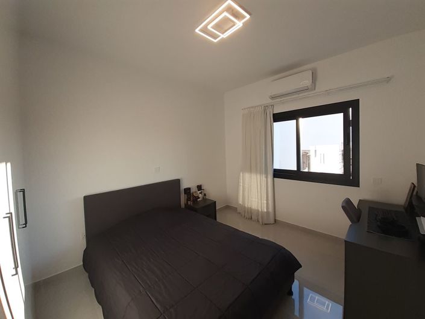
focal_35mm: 13
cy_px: 160
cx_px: 212
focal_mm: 1.13
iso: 40
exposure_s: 1/117
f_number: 2.2
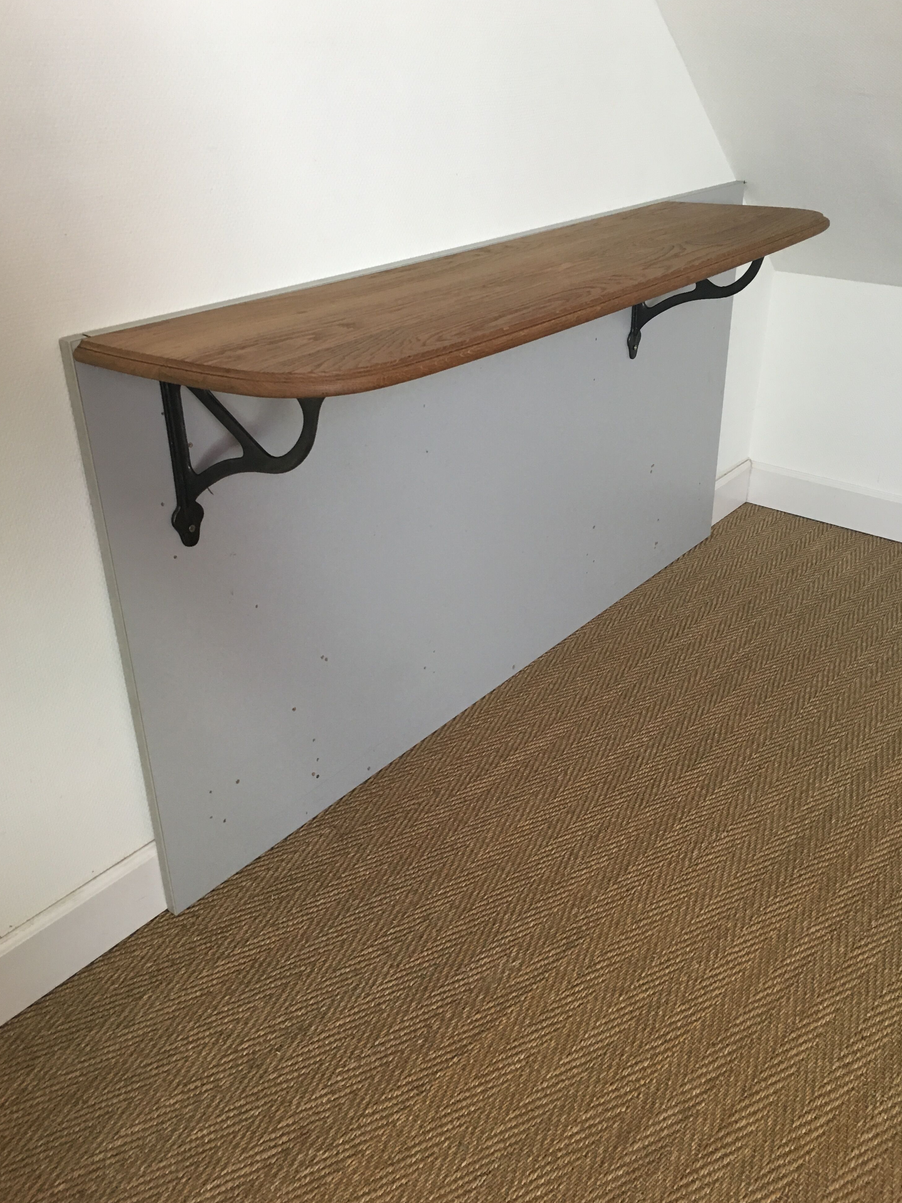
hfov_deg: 46.8
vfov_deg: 60.0
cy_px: 594
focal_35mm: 30
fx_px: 1042
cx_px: 443
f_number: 2.2
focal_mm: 4.15
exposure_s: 1/33
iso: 100
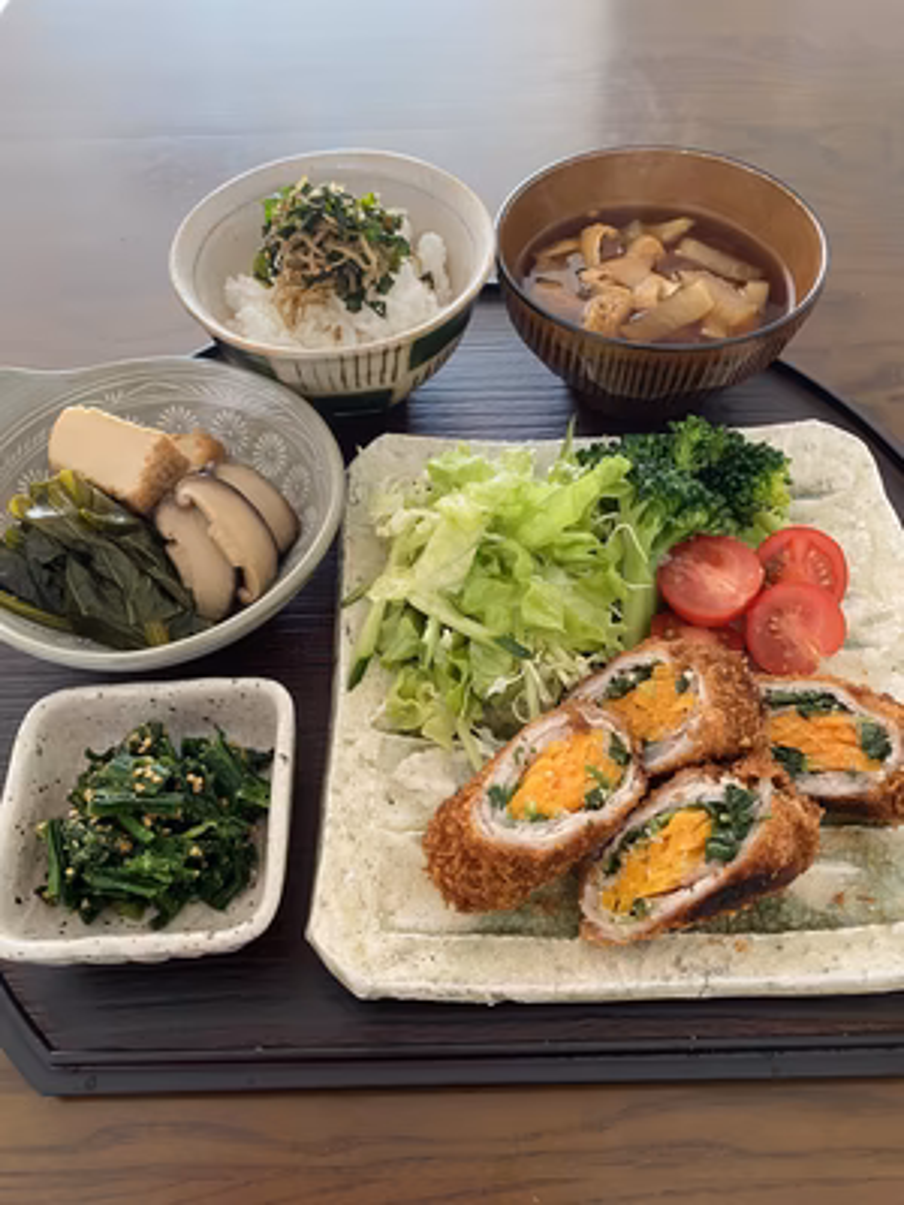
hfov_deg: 53.1
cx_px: 452
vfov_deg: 67.3
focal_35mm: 26
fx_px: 905
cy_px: 602
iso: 125
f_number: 1.8
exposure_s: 1/60
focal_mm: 4.25
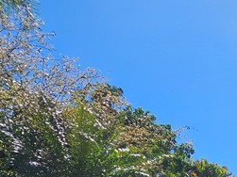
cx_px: 296
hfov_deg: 30.0
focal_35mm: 53
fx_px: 363
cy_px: 251
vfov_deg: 23.2
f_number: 2.2
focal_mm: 2.2
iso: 50
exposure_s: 1/2730
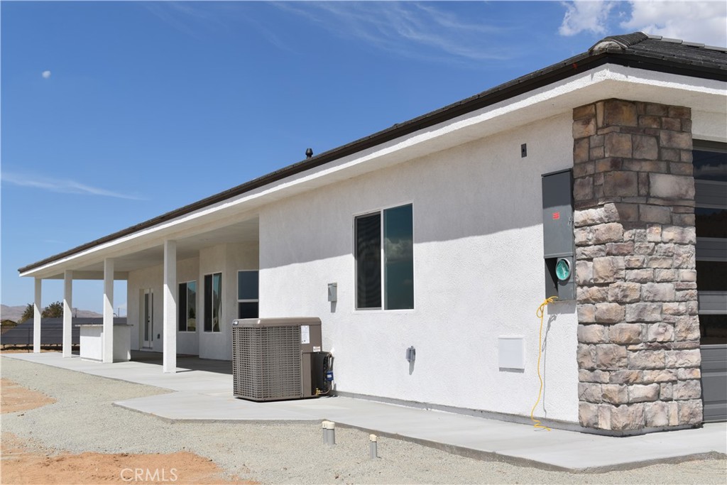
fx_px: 939
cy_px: 242
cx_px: 364
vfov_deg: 29.0
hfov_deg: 42.3
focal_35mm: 46
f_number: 10
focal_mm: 31
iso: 100
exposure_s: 1/400
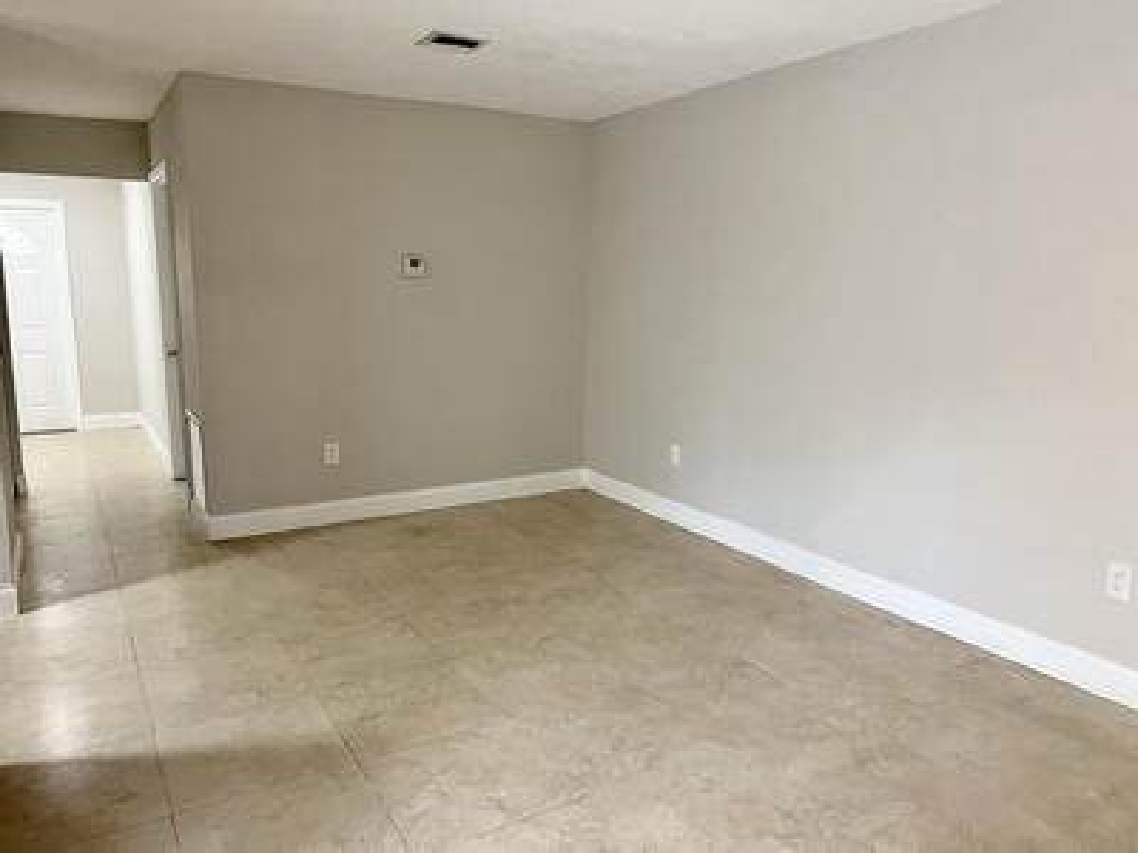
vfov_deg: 53.1
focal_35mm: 26
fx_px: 855
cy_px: 426
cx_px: 569
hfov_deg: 67.3
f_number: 1.5
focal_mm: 5.7
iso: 160
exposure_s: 1/60
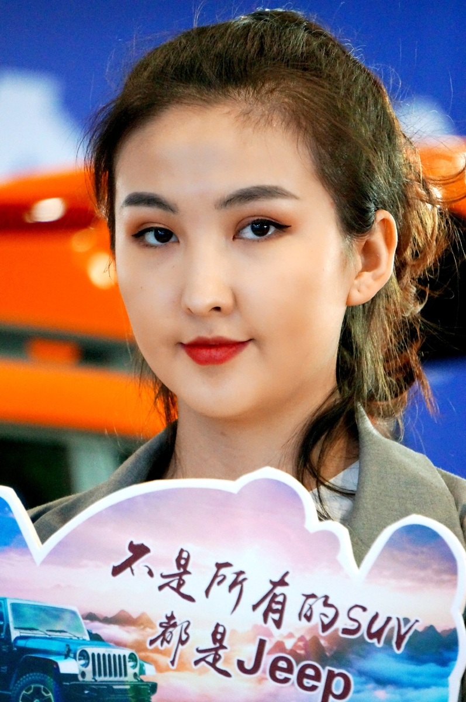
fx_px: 6132
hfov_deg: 4.4
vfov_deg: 6.5
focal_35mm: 315
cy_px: 351
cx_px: 233
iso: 3200
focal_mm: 210
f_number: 6.3
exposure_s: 1/60
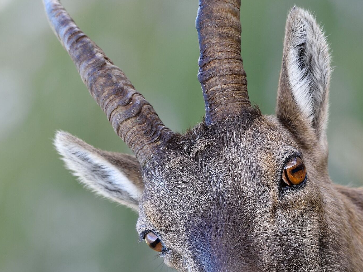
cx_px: 163
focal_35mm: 436
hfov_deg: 4.5
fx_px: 4571
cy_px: 166
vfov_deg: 3.4
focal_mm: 260
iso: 320
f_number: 5.6
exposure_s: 1/200
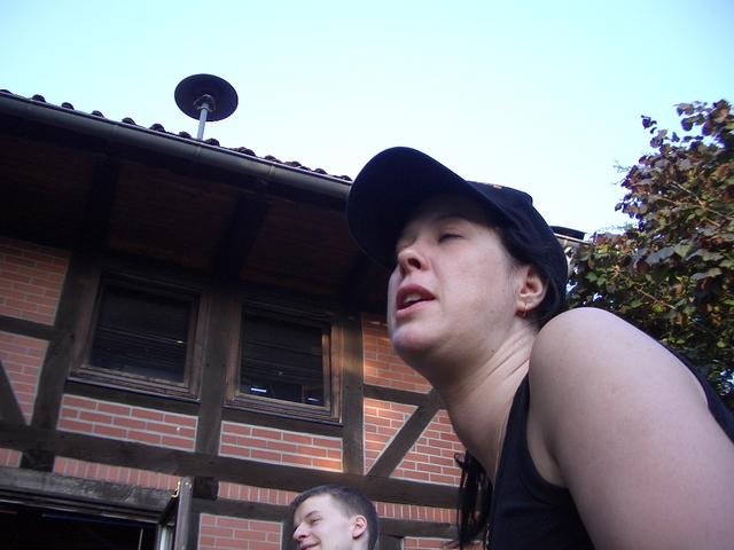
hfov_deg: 52.6
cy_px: 275
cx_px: 367
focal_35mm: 35
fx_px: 742
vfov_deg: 40.7
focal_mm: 5.8
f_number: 2.6
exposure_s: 1/125
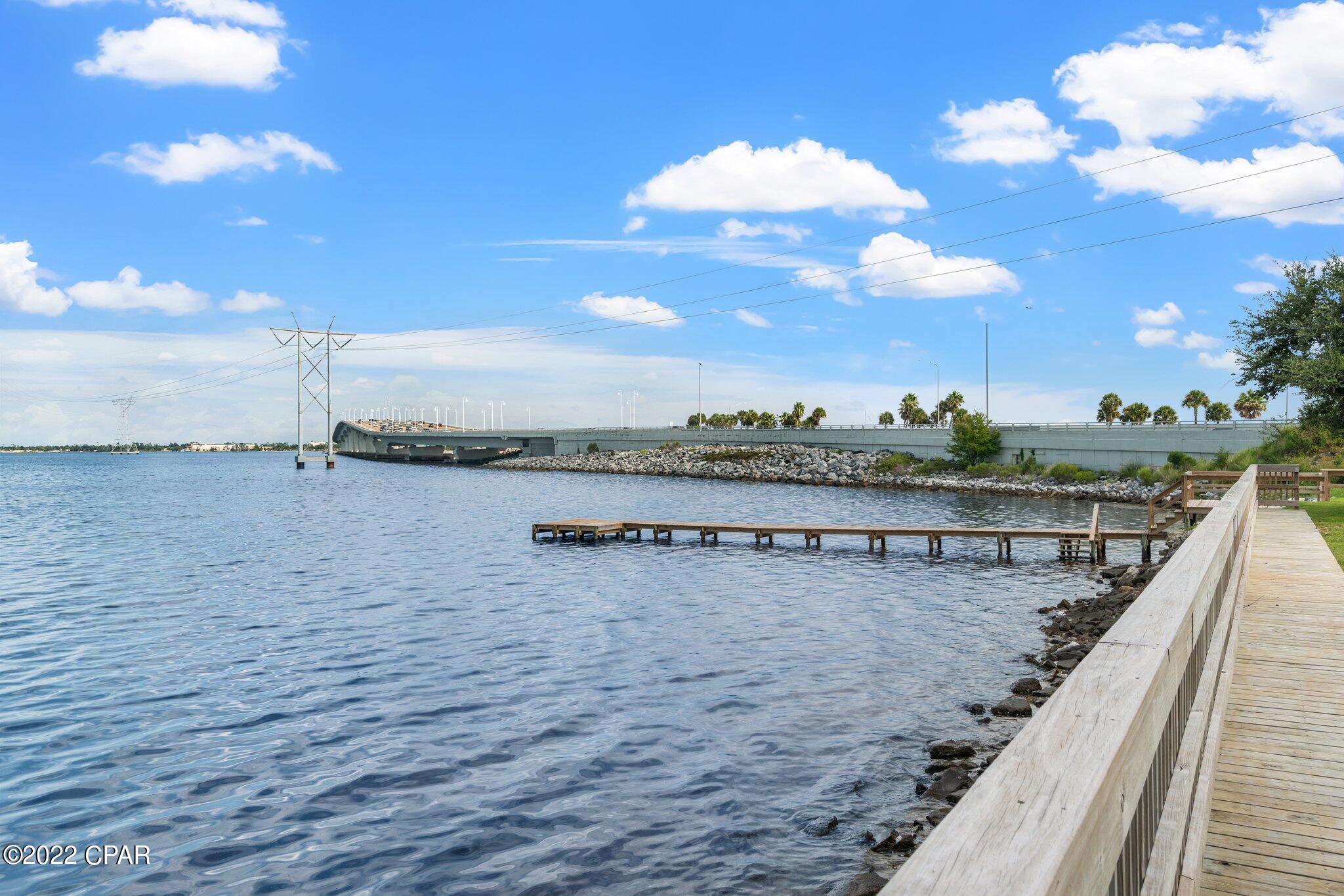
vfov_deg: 47.9
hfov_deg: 67.4
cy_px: 448
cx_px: 672
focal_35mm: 27
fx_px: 1008
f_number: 8
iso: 100
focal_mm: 18
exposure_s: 1/40
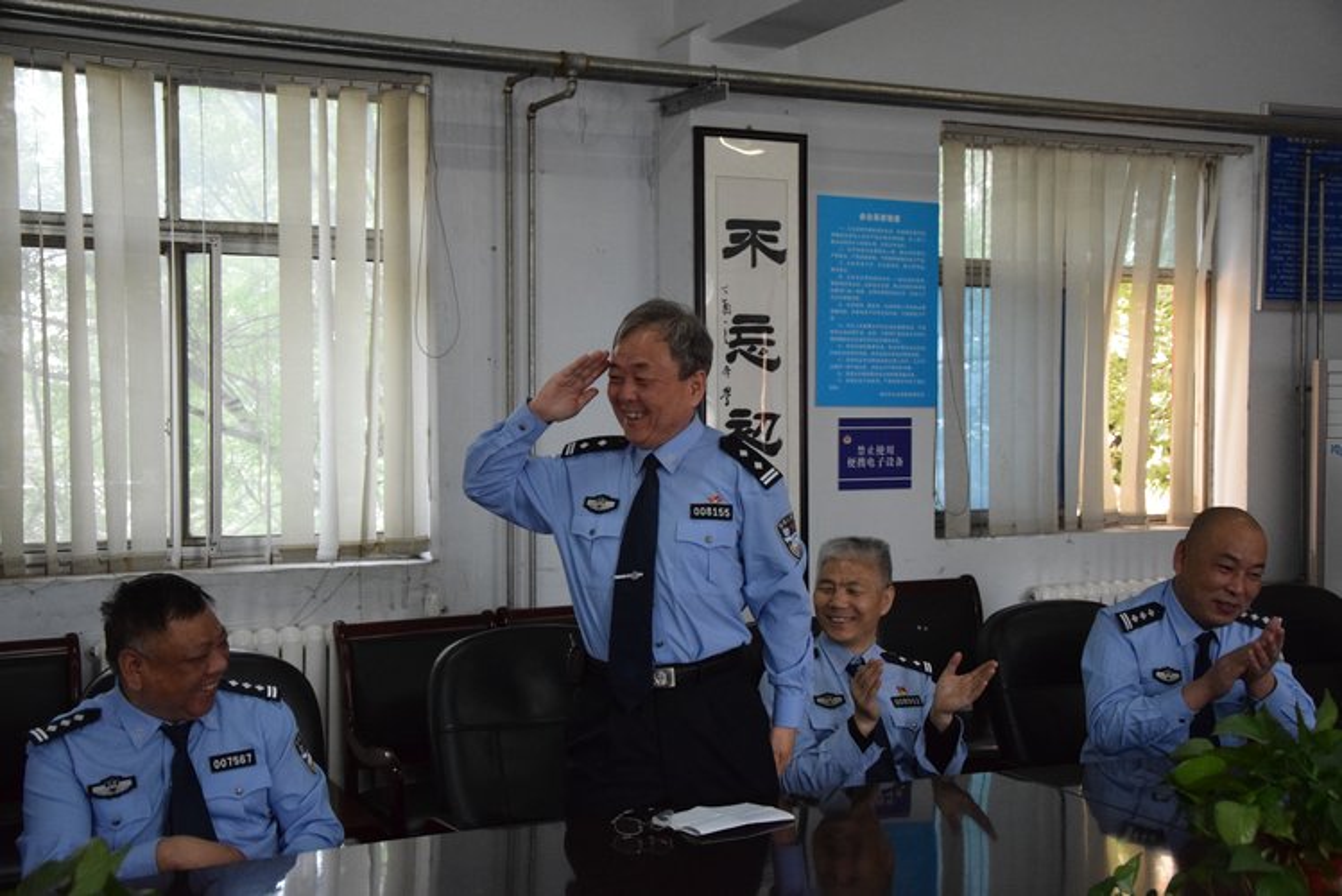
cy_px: 448
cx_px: 671
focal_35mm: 42
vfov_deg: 31.9
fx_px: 1566
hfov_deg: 46.4
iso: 3200
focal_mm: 28
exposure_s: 1/500
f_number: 4
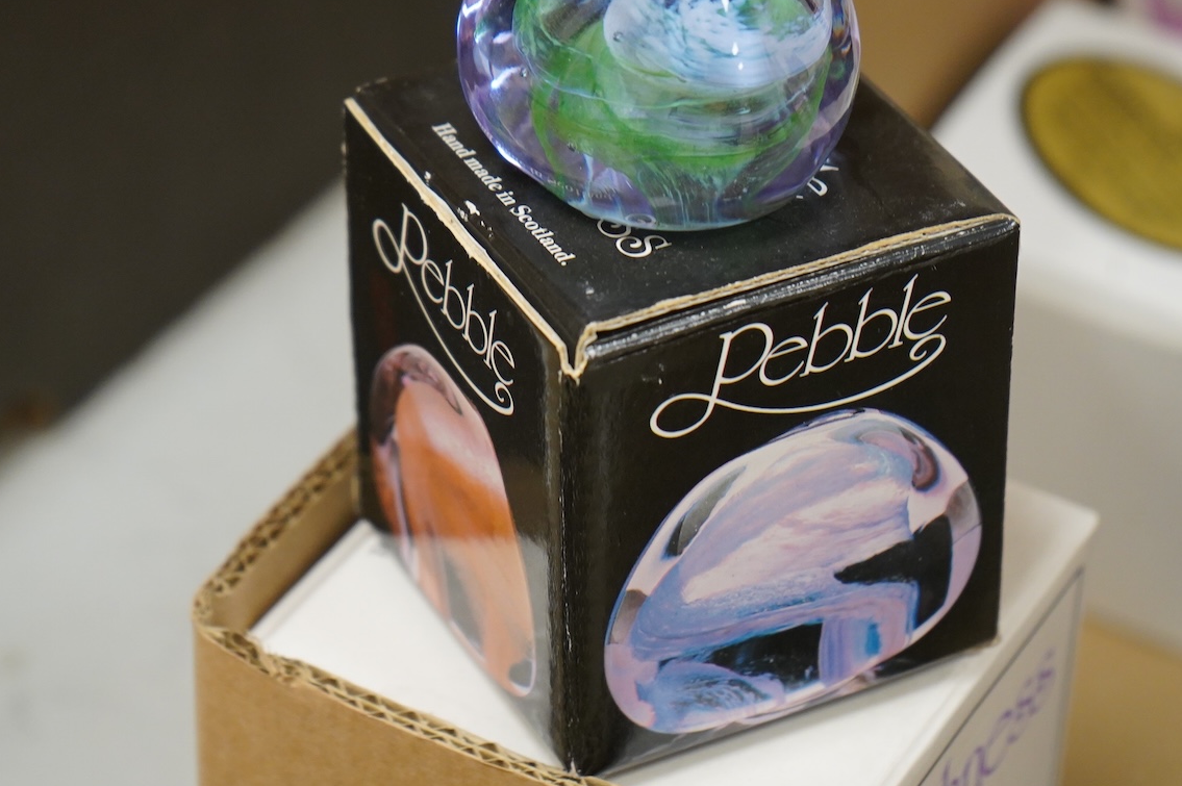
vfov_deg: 12.9
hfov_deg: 19.3
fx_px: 3478
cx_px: 671
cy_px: 259
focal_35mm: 106
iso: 2500
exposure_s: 1/80
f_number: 5.6
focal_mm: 70
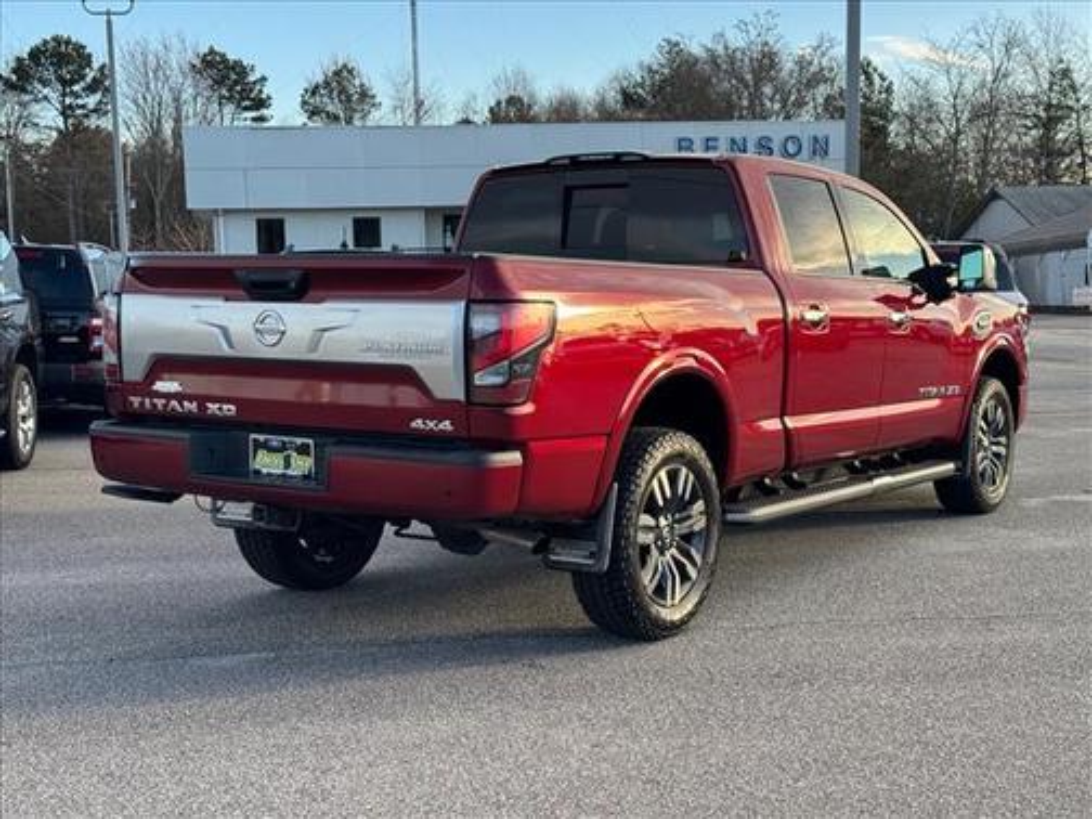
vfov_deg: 30.3
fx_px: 1514
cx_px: 546
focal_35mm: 48
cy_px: 410
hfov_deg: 39.7
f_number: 1.78
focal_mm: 6.76
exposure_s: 1/598
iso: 64
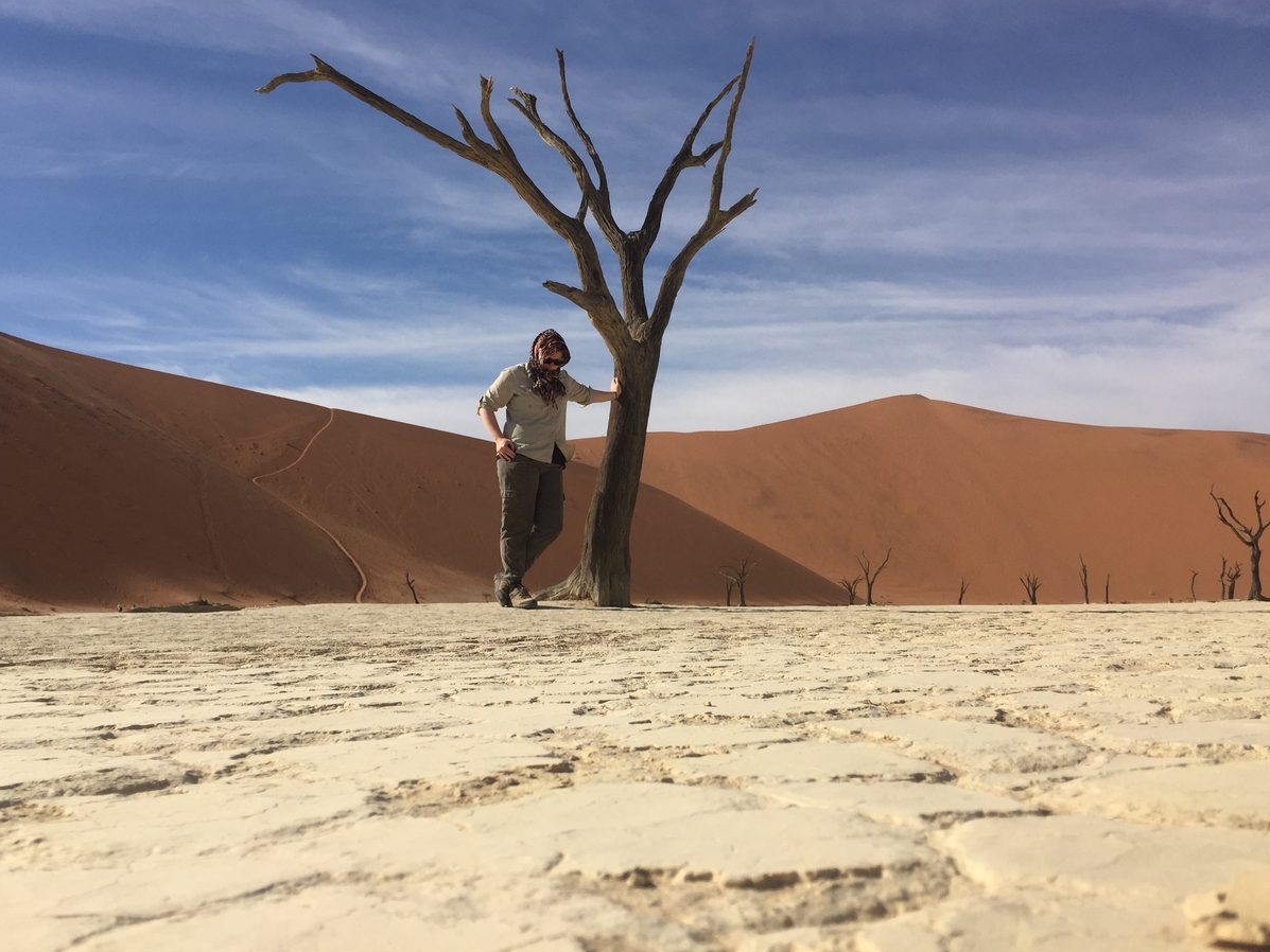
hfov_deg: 58.3
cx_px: 619
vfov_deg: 45.4
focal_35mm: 31
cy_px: 448
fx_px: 1137
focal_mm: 4.15
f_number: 2.2
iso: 32
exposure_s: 1/3968
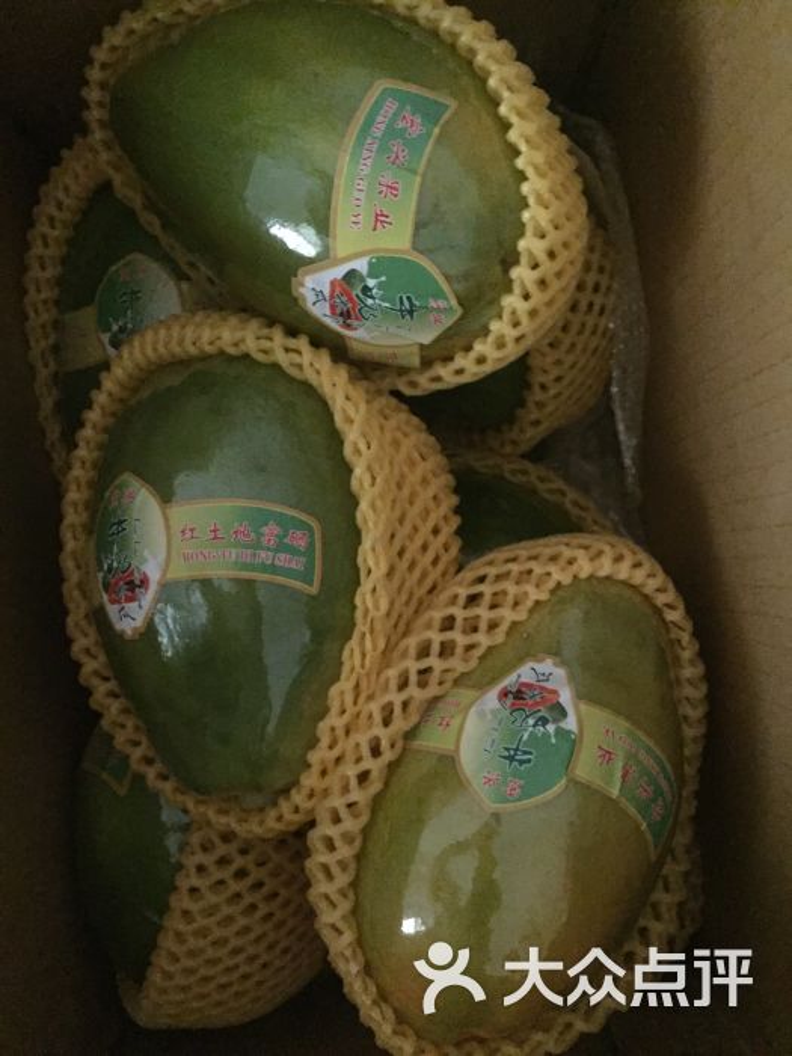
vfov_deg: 61.7
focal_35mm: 29
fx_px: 885
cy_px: 528
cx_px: 396
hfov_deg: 48.2
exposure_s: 1/17
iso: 1600
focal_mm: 4.15
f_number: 2.2
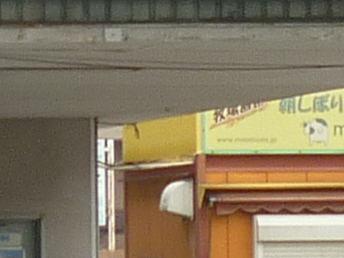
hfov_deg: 5.5
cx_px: -547
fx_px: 3398
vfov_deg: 4.3
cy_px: 83
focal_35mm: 342
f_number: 2.9
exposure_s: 1/400
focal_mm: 5.9
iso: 80
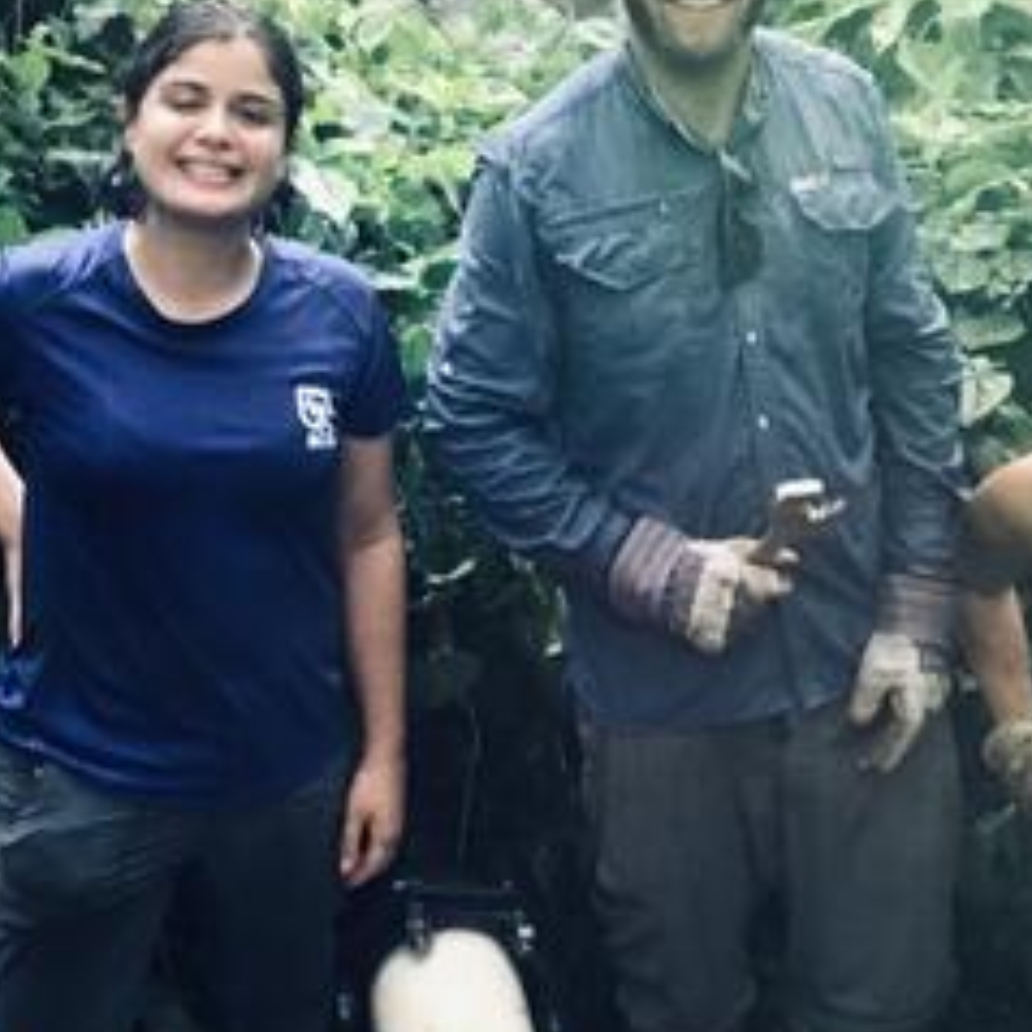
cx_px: 510
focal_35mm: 71
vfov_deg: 24.1
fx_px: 2395
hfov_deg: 24.3
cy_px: 266
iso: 25
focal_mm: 2.87
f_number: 2.2
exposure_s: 1/30
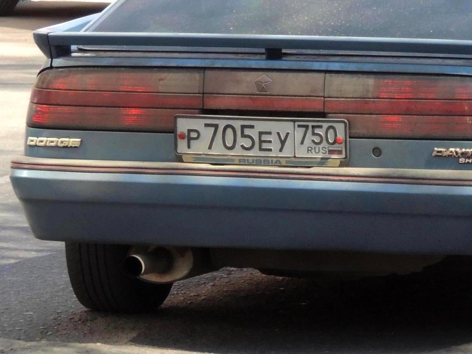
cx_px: 431
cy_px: 58
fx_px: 4281
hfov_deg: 6.3
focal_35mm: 314
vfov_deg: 4.7
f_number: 4.5
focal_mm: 30.3
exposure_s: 1/500
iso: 320
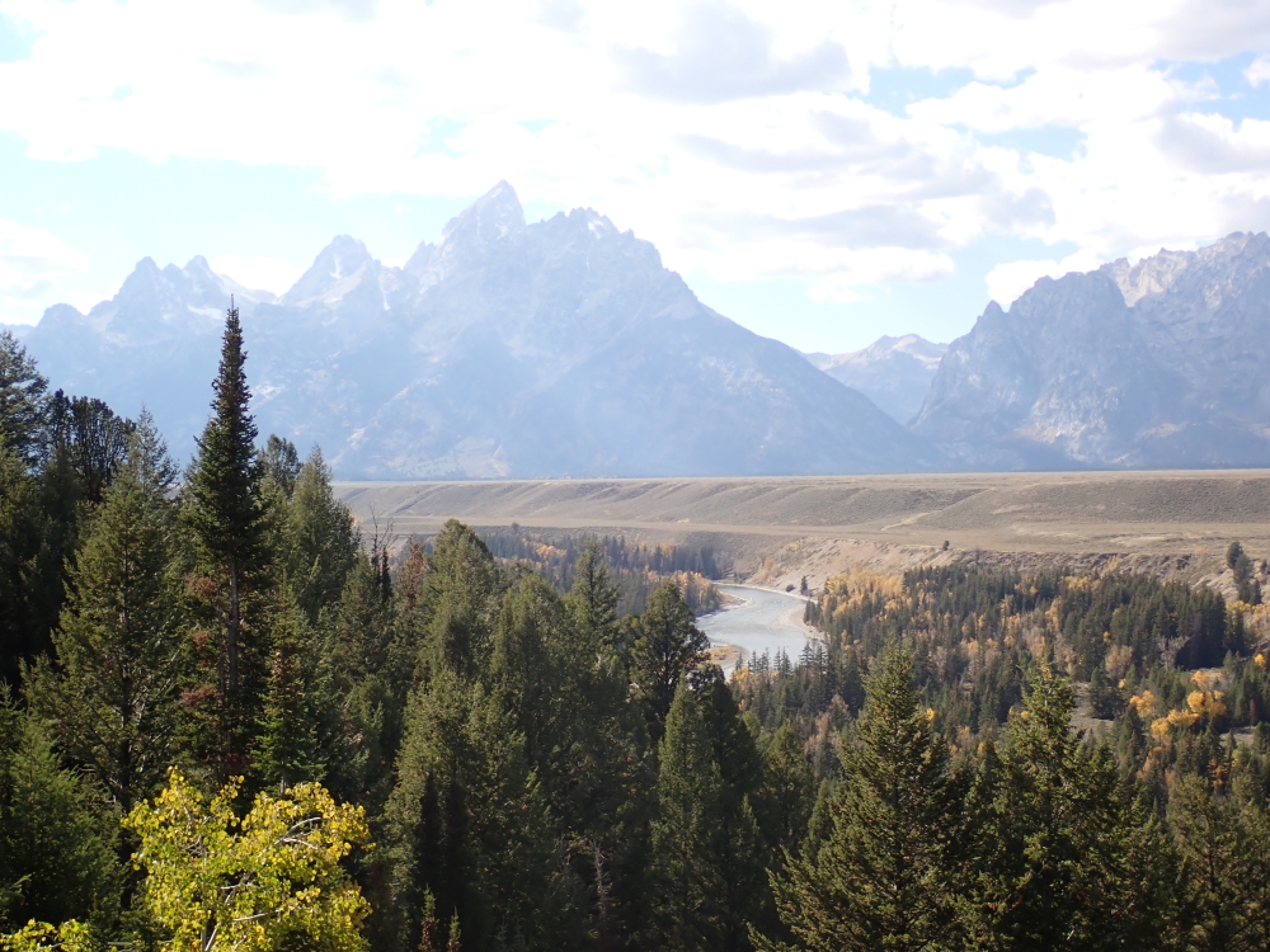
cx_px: 635
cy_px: 476
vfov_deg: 27.0
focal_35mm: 54
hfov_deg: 35.5
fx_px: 1981
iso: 100
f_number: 3.3
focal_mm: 9.65
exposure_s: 1/640
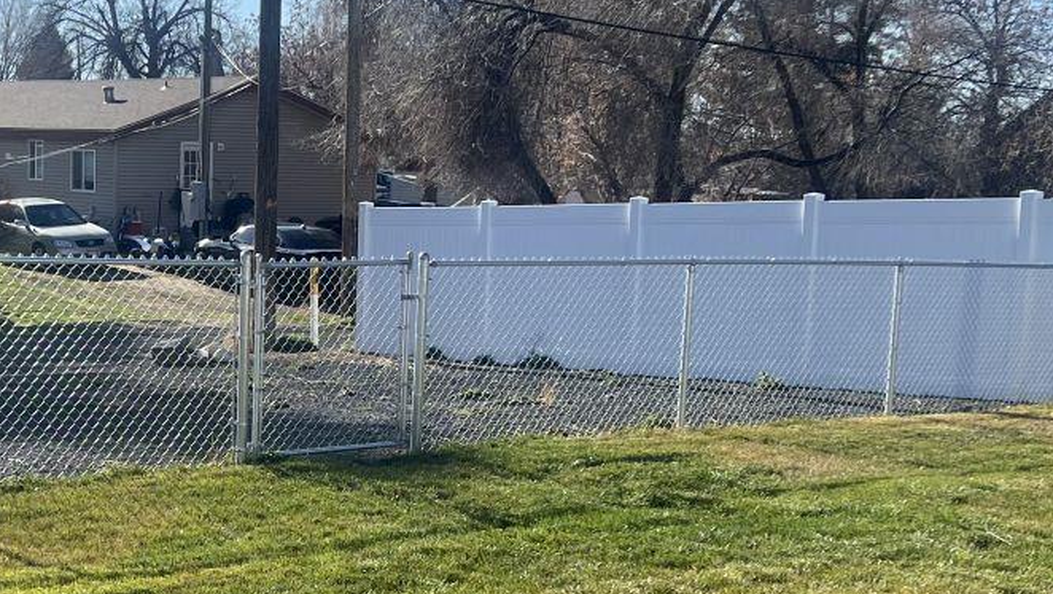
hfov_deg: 30.1
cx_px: 276
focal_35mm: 69
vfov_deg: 17.4
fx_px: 1927
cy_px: 467
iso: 50
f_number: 1.5
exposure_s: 1/3165
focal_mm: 5.7
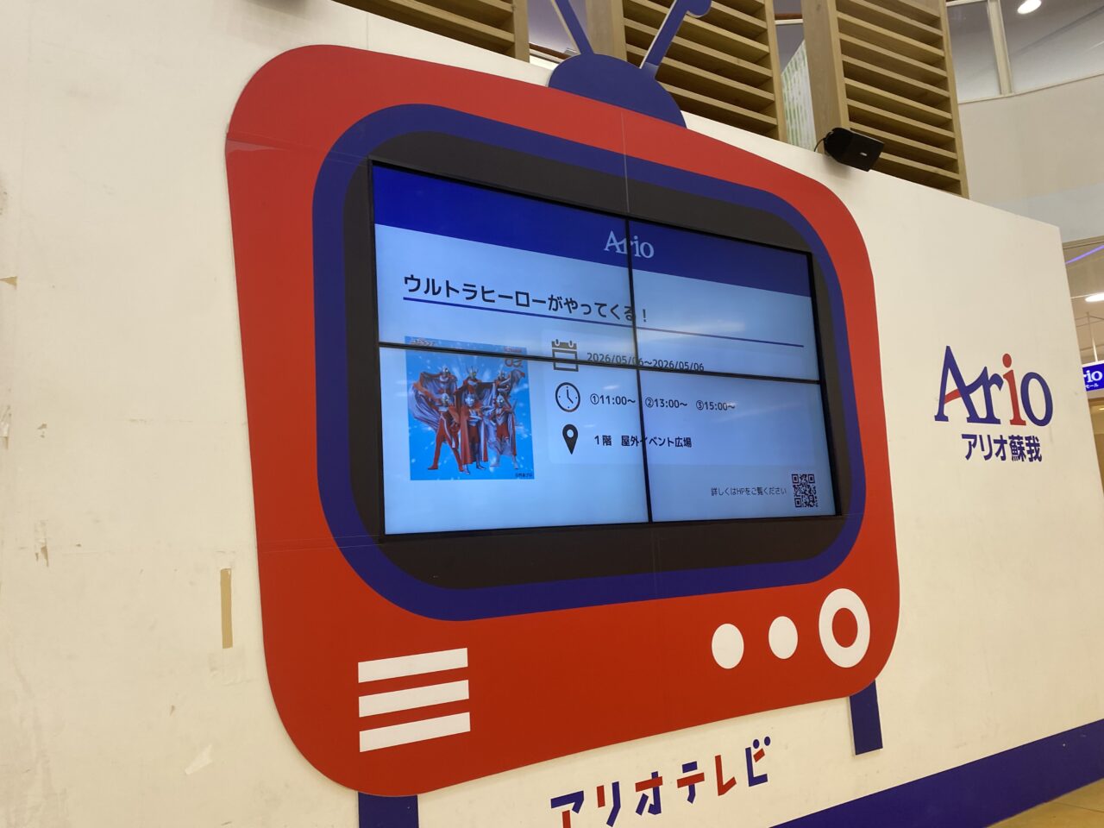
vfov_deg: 53.1
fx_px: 829
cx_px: 552
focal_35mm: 26
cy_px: 414
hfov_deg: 67.3
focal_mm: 4.25
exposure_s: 1/90
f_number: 1.8
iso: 64
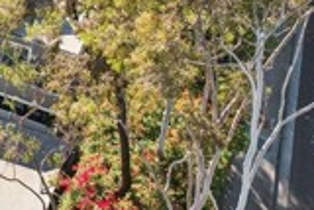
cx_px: -130
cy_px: -131
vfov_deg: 14.3
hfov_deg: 20.4
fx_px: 768
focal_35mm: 88
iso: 150
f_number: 2.8
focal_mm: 8.4
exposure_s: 1/500
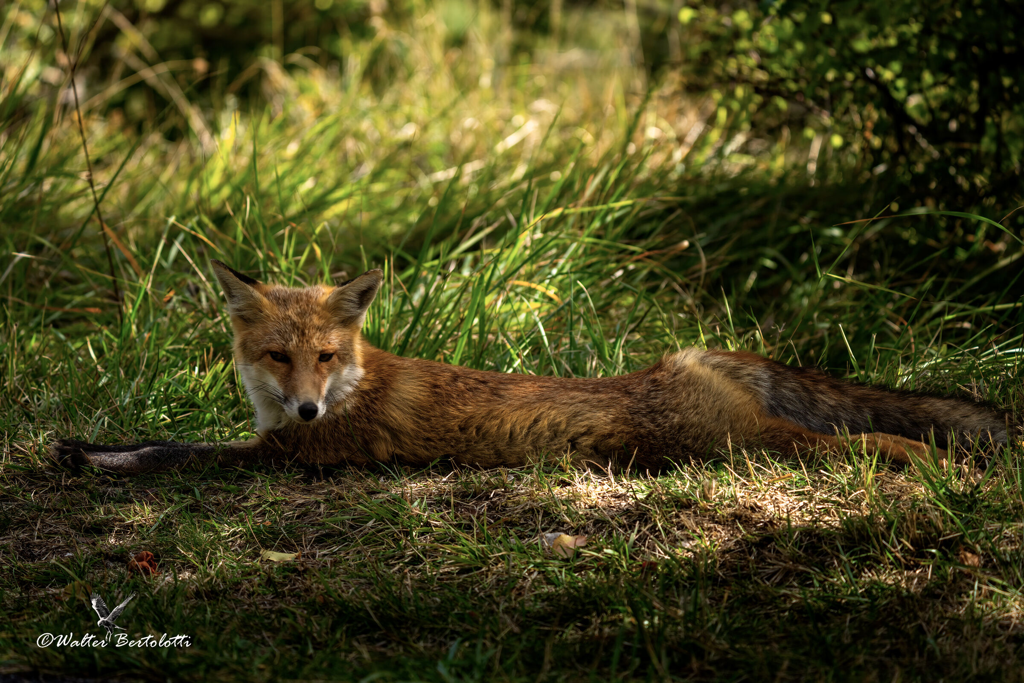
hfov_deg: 9.2
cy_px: 342
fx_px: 6343
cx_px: 512
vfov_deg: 6.2
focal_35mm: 223
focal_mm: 223
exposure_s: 1/250
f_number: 5.6
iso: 100
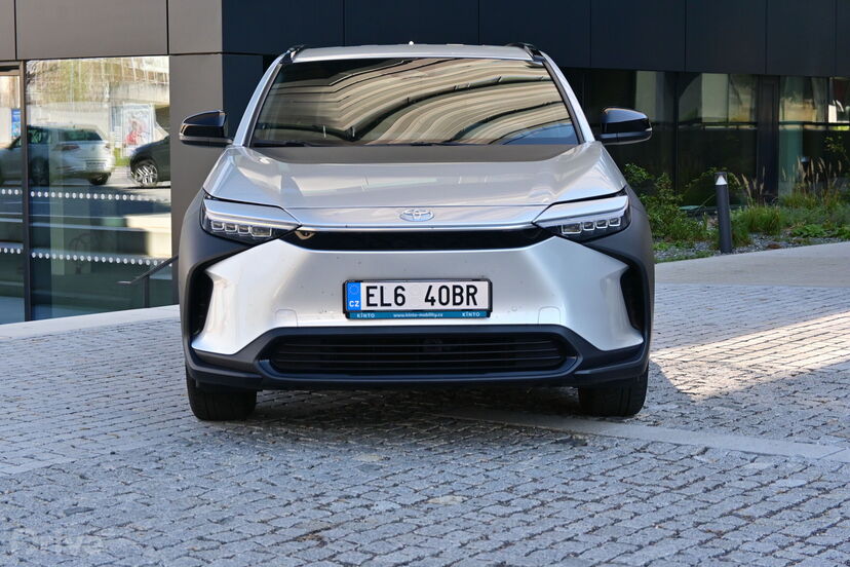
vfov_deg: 18.2
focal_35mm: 75
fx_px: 1771
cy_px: 284
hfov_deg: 27.0
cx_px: 425
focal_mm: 50
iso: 400
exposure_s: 1/500
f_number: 6.3
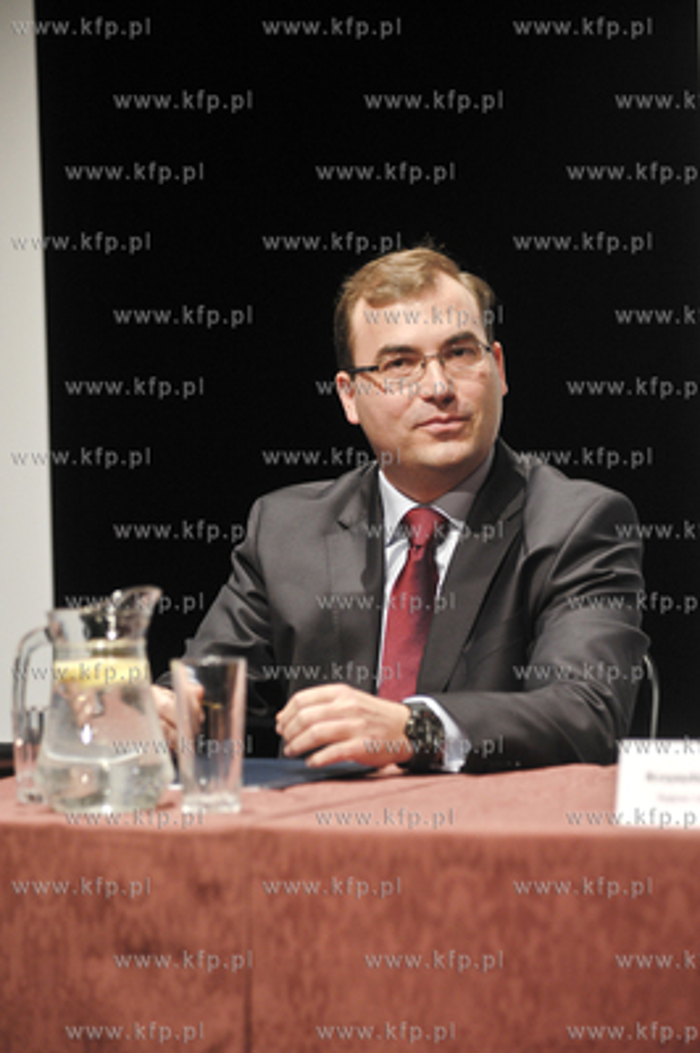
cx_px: 350
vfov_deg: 18.3
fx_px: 3272
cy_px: 526
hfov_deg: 12.2
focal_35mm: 112
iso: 1600
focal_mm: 112
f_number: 3.2
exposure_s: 1/200
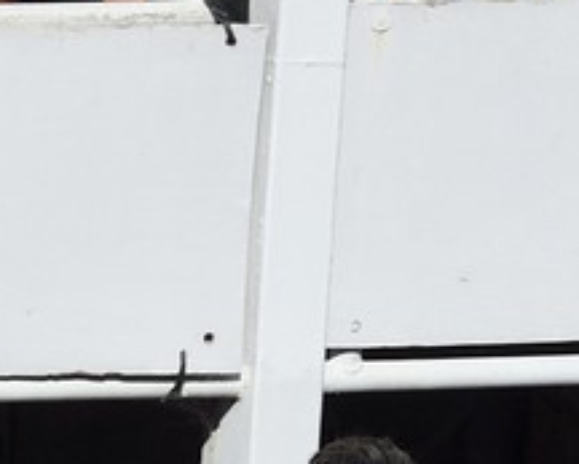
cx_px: -1389
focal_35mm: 1389
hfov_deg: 1.4
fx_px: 23813
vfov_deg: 1.1
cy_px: 920
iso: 200
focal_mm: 200
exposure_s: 1/800
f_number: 8
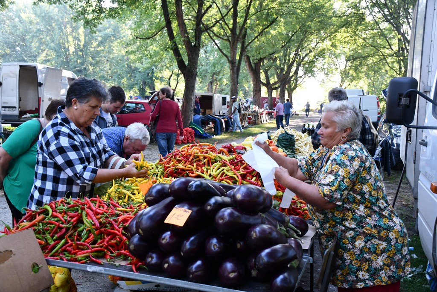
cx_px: 218
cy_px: 146
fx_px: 473
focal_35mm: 39
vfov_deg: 34.2
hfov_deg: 49.5
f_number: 3.8
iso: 800
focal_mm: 26
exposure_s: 1/160
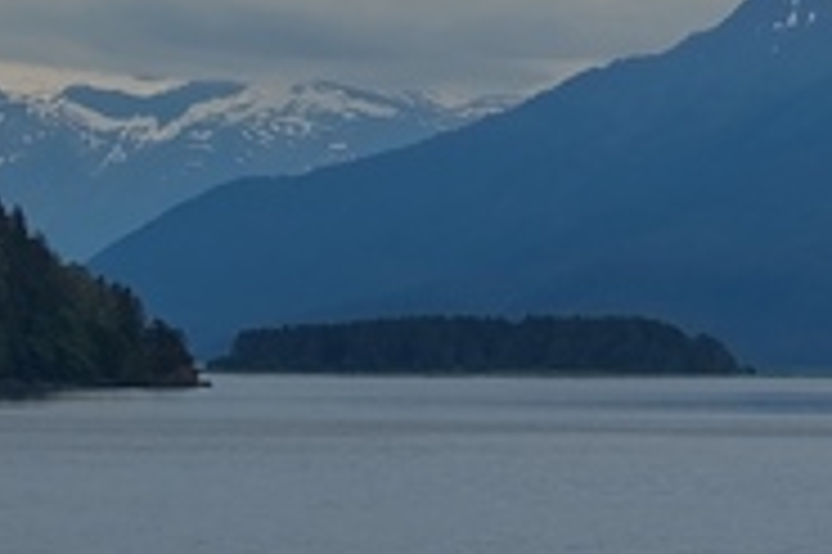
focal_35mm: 588
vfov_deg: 2.3
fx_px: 13577
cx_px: 1457
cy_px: -207
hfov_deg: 3.5
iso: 100
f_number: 9
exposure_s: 1/320
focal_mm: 85
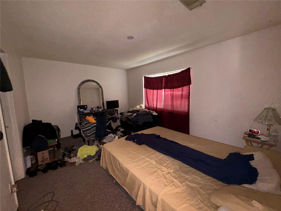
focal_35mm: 14
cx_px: 140
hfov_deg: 102.1
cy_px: 106
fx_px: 114
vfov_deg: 85.7
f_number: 2.2
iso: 400
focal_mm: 2.22
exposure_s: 1/40
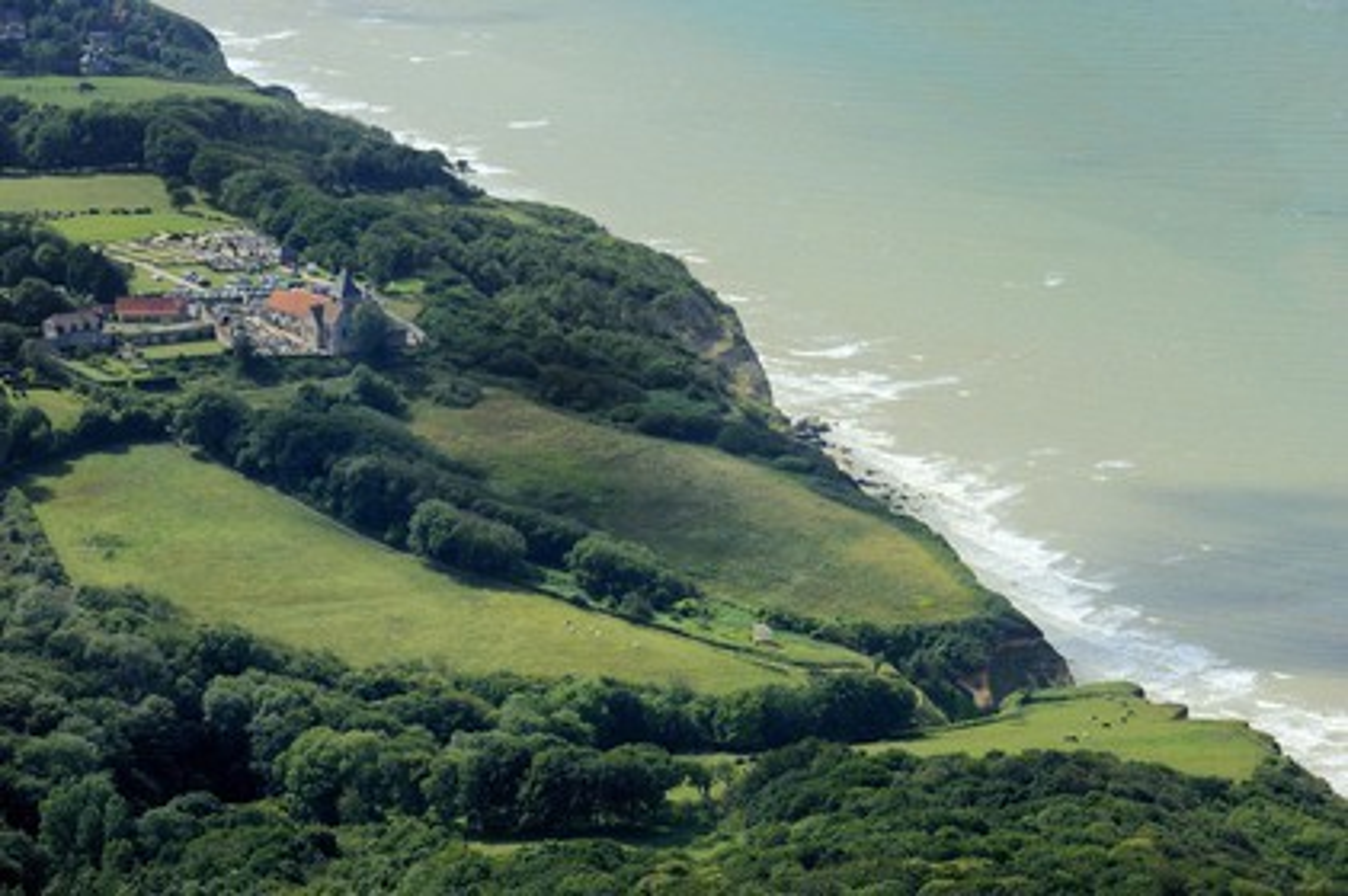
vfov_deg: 9.1
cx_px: 674
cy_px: 448
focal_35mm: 150
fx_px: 5612
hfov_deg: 13.7
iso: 400
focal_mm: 150
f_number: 9
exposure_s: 1/1000
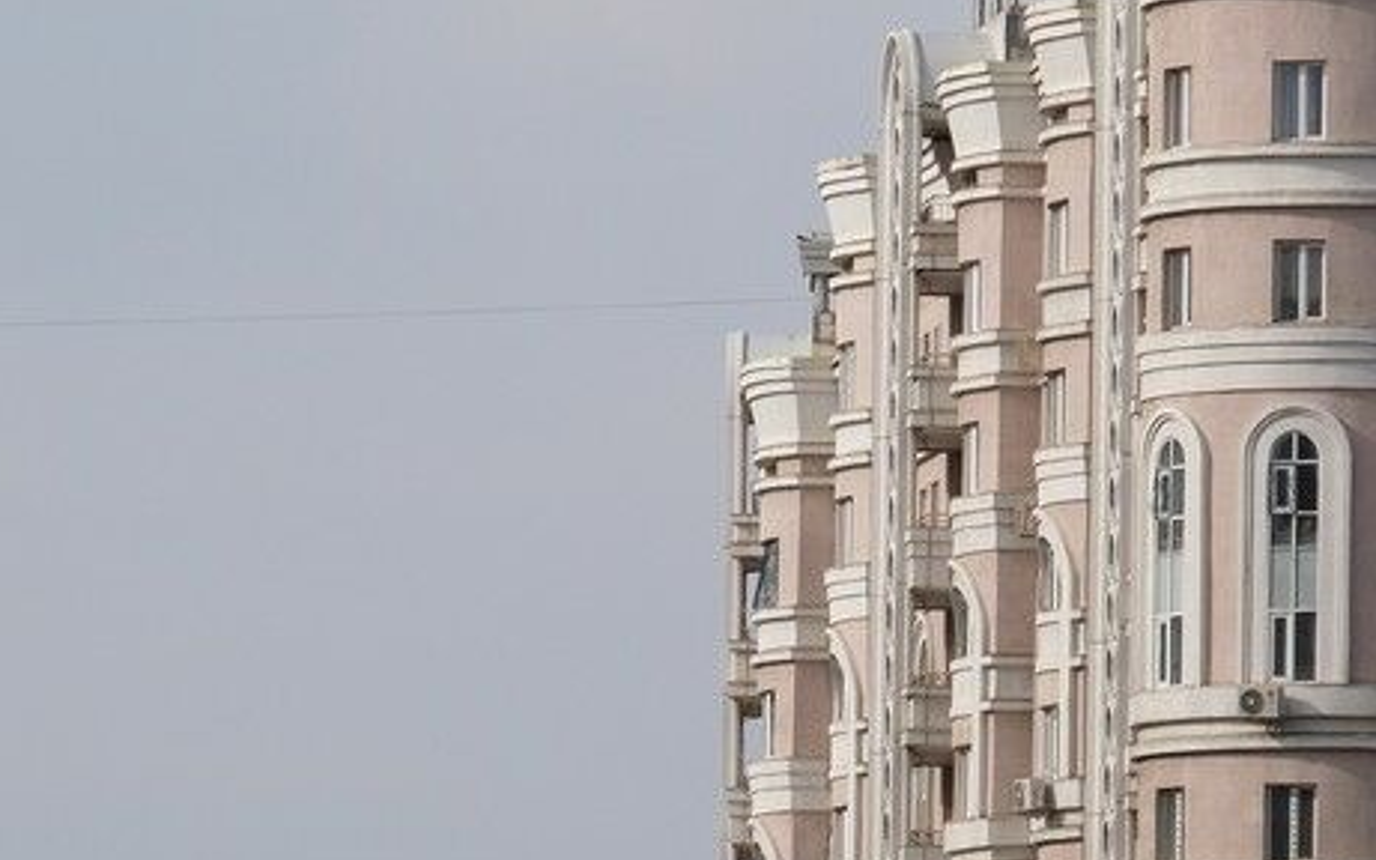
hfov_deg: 4.3
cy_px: 636
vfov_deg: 2.7
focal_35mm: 488
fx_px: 18298
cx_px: 785
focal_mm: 122.6
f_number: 8
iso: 800
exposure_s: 1/1900
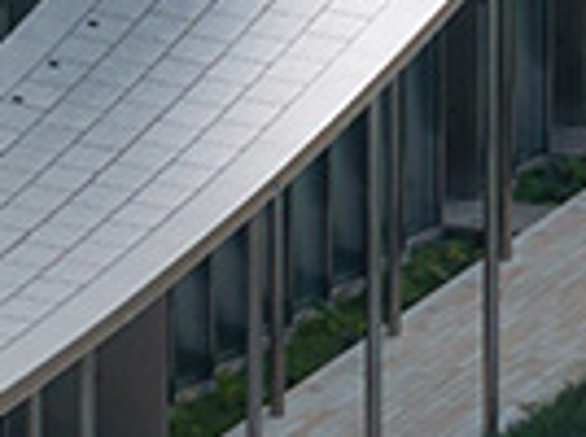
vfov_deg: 1.8
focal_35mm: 806
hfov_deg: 2.5
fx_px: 13620
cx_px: -28
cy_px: -83
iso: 100
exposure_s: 1/40
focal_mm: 30.71
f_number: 3.4
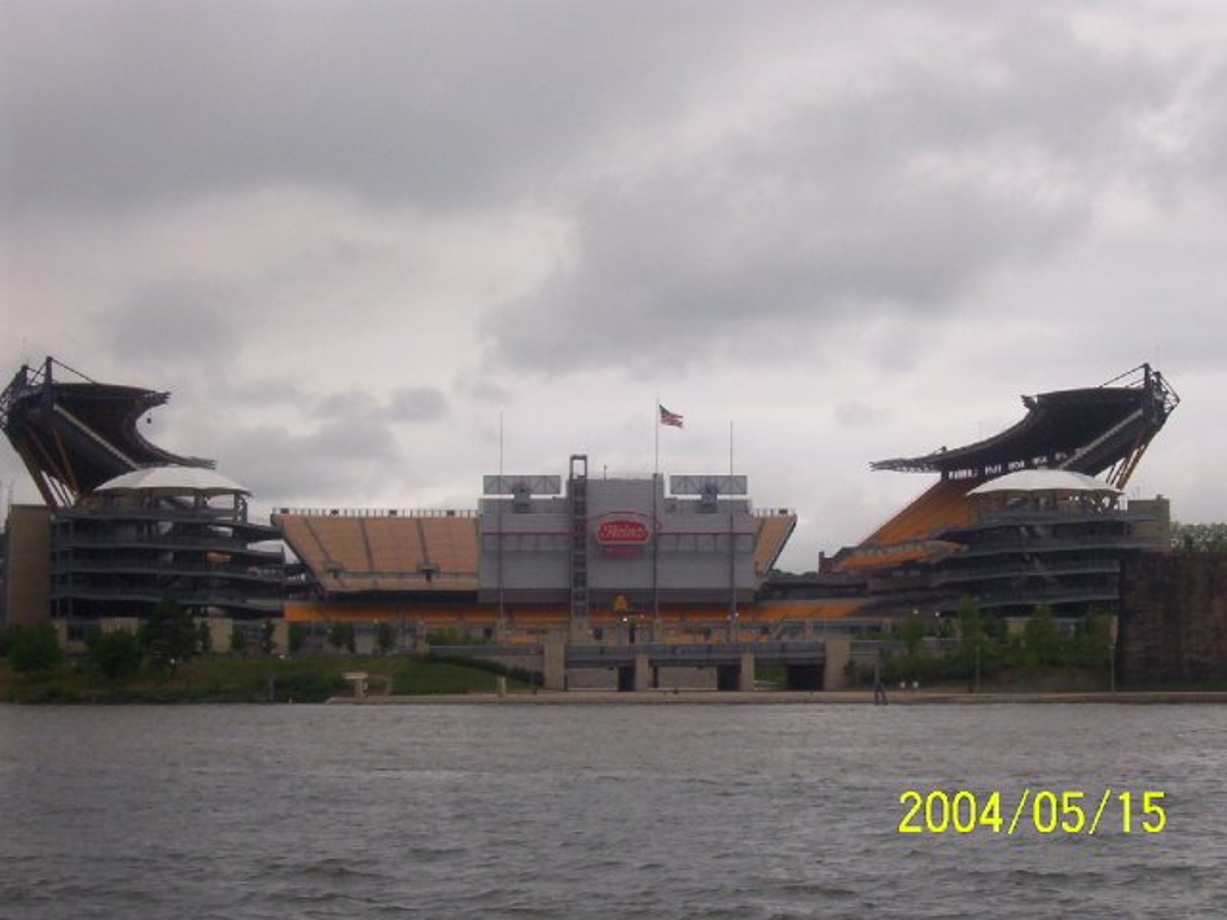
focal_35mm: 78
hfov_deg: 25.0
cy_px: 460
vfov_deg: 18.9
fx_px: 2765
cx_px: 614
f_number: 7.44
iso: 100
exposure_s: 1/382
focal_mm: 12.09
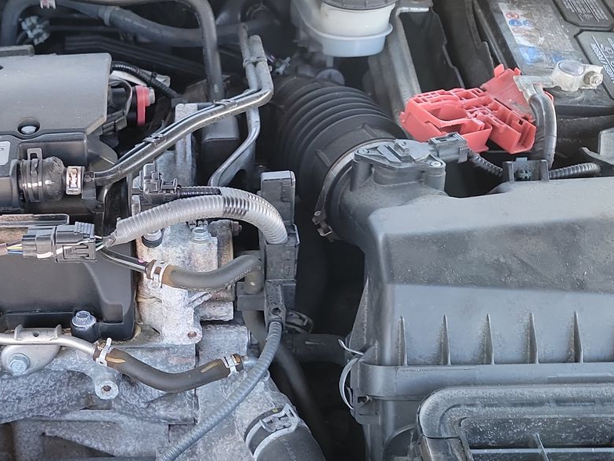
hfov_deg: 37.0
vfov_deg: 29.5
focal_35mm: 49
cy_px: 308
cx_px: 89
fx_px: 869
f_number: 1.8
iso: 140
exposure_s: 1/59
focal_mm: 6.7
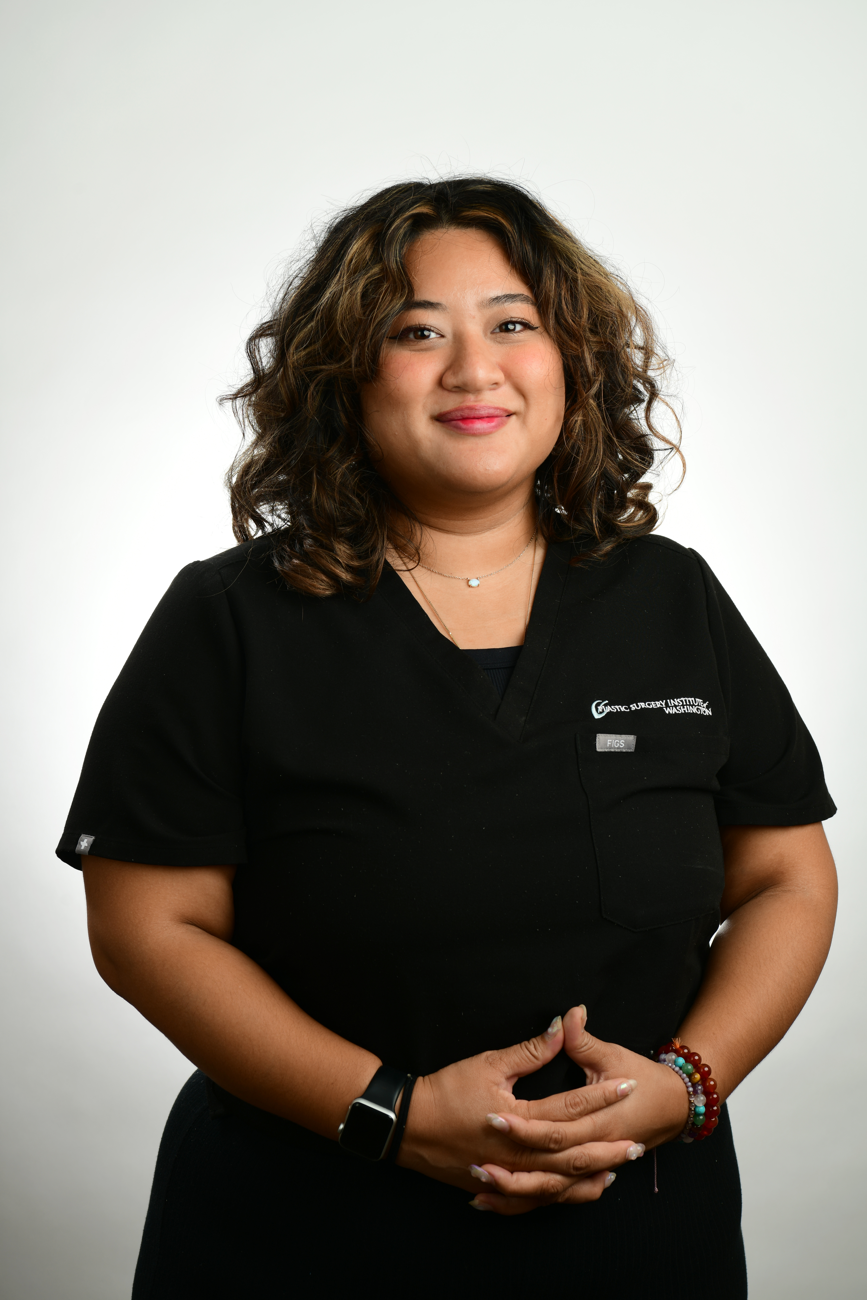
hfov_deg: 19.5
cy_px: 650
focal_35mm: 70
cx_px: 434
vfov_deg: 28.8
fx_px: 2529
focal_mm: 70
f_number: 8
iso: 80
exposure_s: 1/160
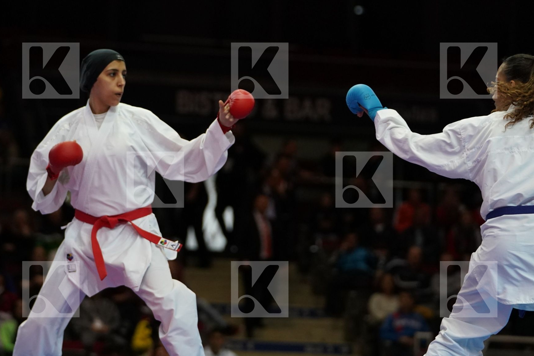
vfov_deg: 7.3
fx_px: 2773
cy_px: 180
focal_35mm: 187
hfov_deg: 11.0
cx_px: 260
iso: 3200
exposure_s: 1/1000
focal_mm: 120
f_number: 2.8
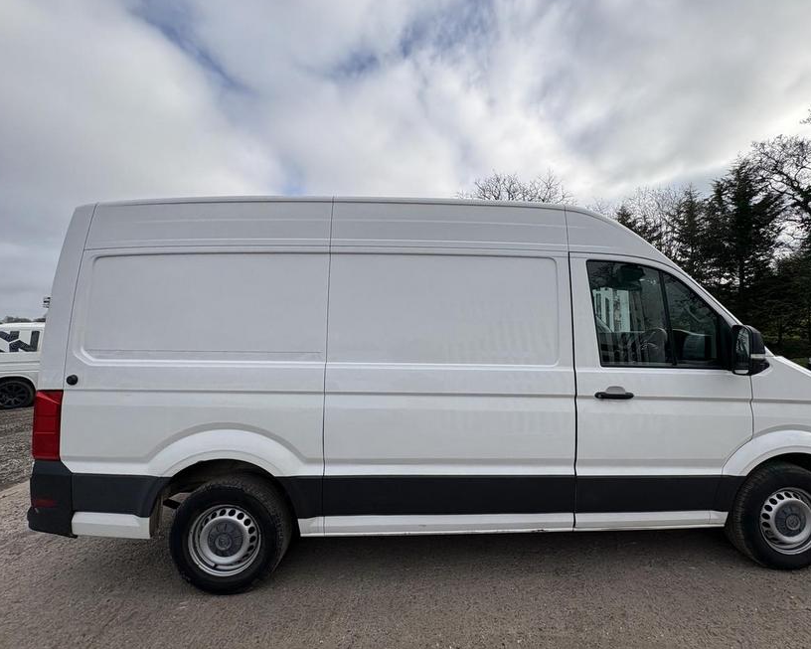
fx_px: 360
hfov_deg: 96.6
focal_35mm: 15
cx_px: 434
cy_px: 325
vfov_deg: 84.0
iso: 50
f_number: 2.2
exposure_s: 1/1449
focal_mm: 2.22
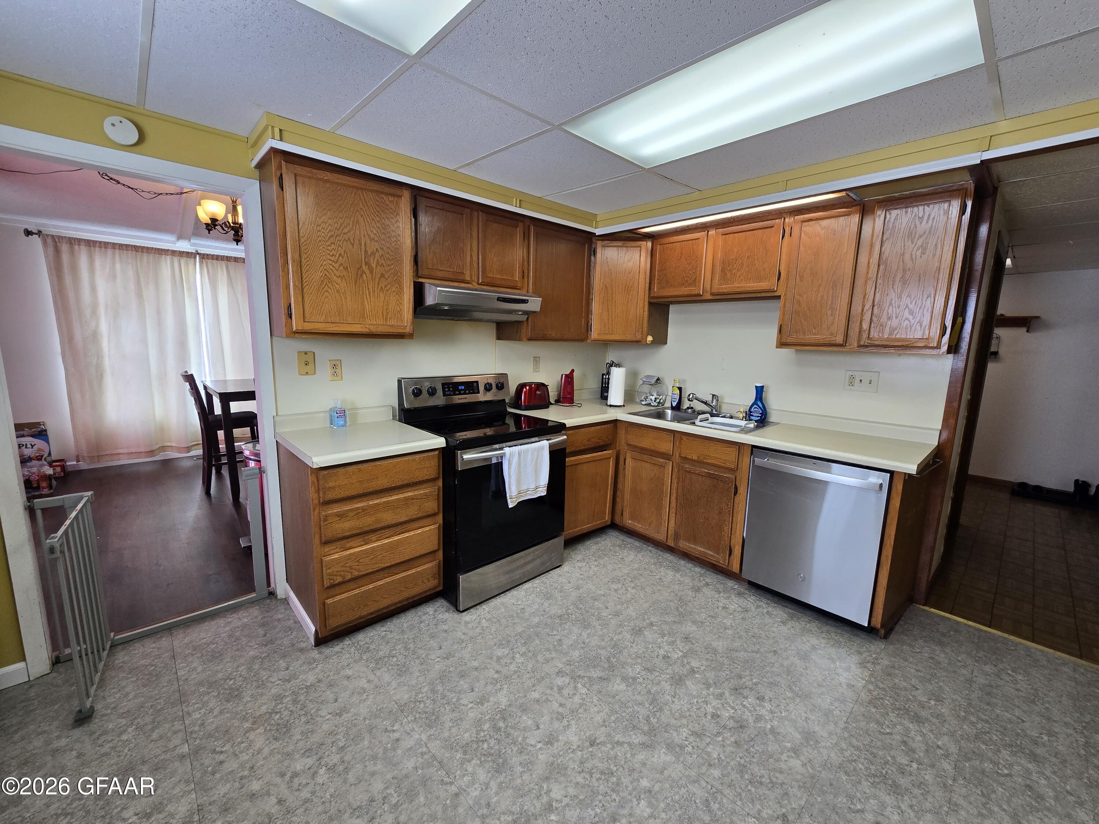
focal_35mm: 13
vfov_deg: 89.9
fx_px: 413
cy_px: 412
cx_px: 550
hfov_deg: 106.2
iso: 64
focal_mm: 2.2
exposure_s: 1/60
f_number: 2.2
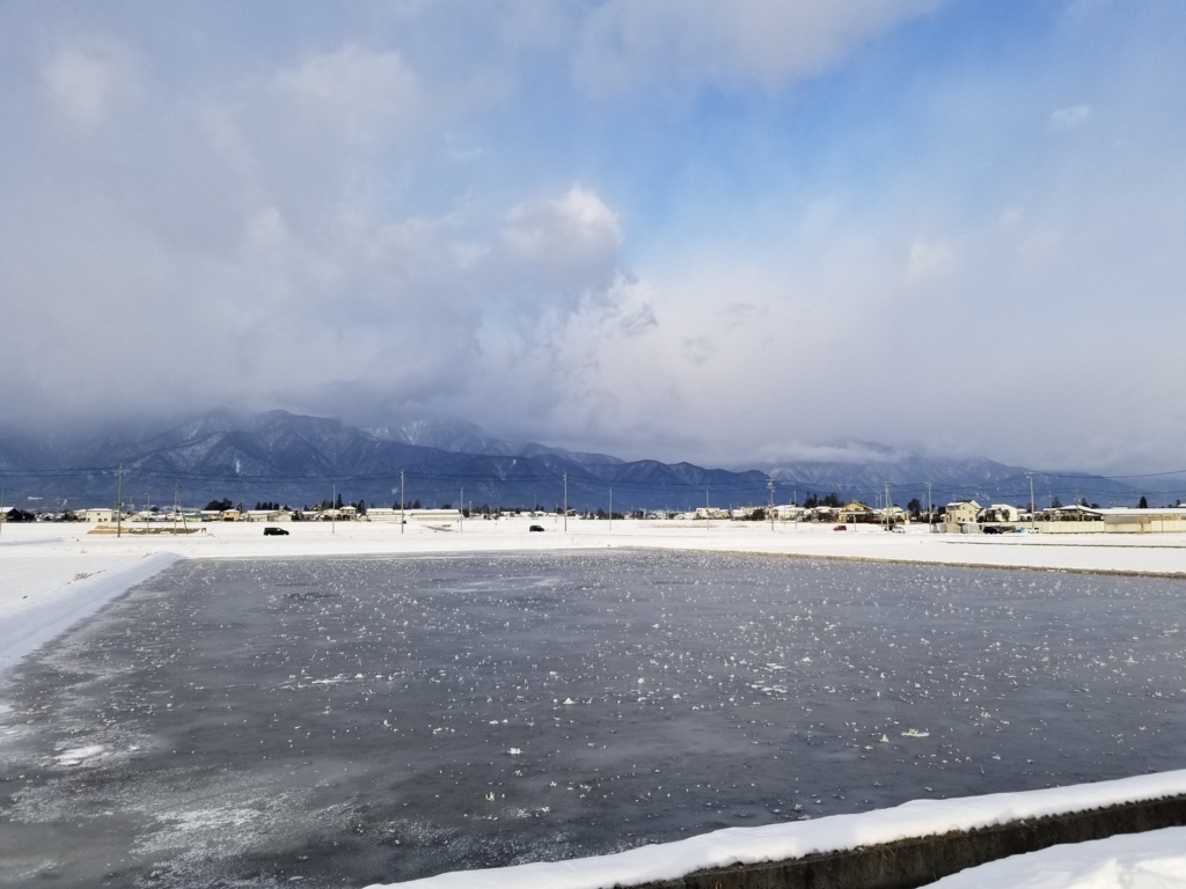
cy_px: 444
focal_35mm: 26
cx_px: 593
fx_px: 891
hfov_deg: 67.3
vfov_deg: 53.1
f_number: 1.7
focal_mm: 4.25
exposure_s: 1/2088
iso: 50
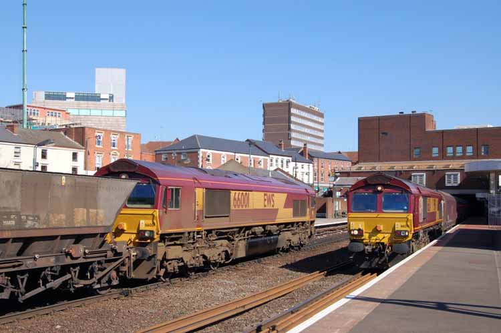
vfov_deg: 28.0
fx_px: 668
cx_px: 250
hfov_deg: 41.1
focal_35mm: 48
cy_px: 166
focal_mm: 32
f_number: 13
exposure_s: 1/250
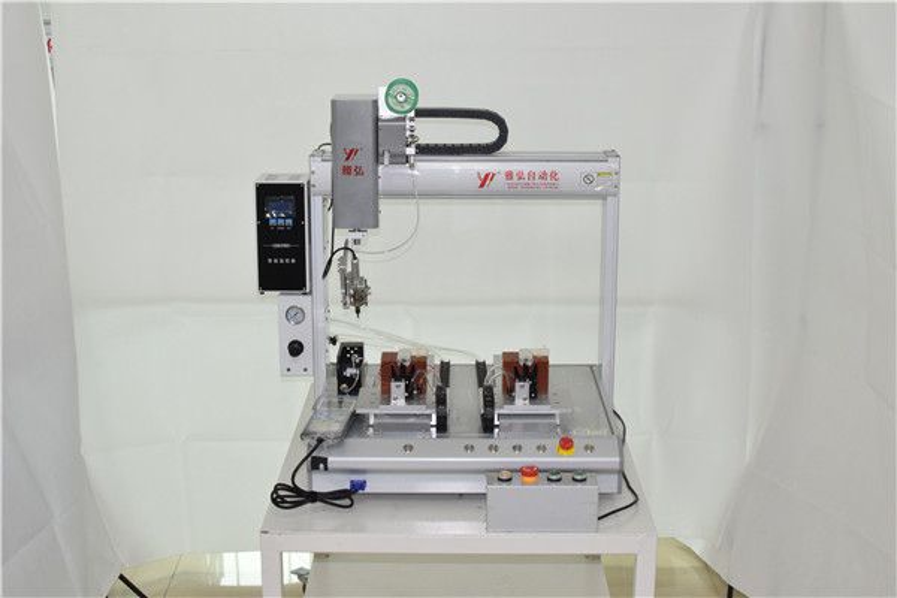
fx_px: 1308
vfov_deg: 25.8
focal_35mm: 52
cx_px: 448
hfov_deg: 37.9
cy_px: 299
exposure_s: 1/15
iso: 1000
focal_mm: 35
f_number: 14
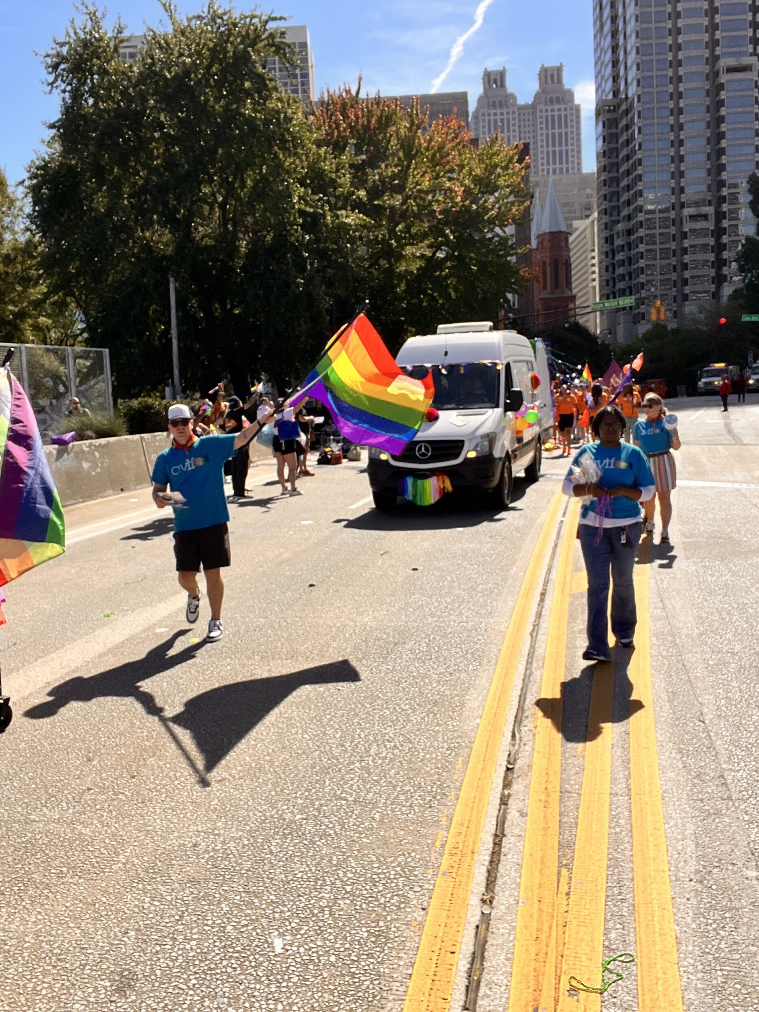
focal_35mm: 31
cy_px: 498
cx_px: 375
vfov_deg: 58.3
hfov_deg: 45.4
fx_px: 906
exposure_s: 1/1284
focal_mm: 2.71
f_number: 2.2
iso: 32
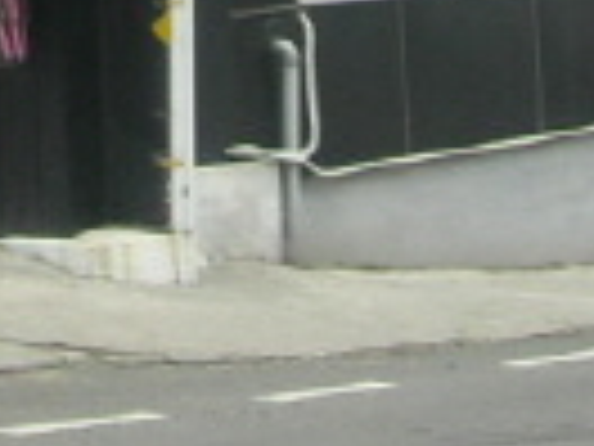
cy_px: -784
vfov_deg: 6.0
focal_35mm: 231
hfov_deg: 8.4
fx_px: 3964
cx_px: -270
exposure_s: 1/316
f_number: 4.8
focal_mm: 7.8
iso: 64
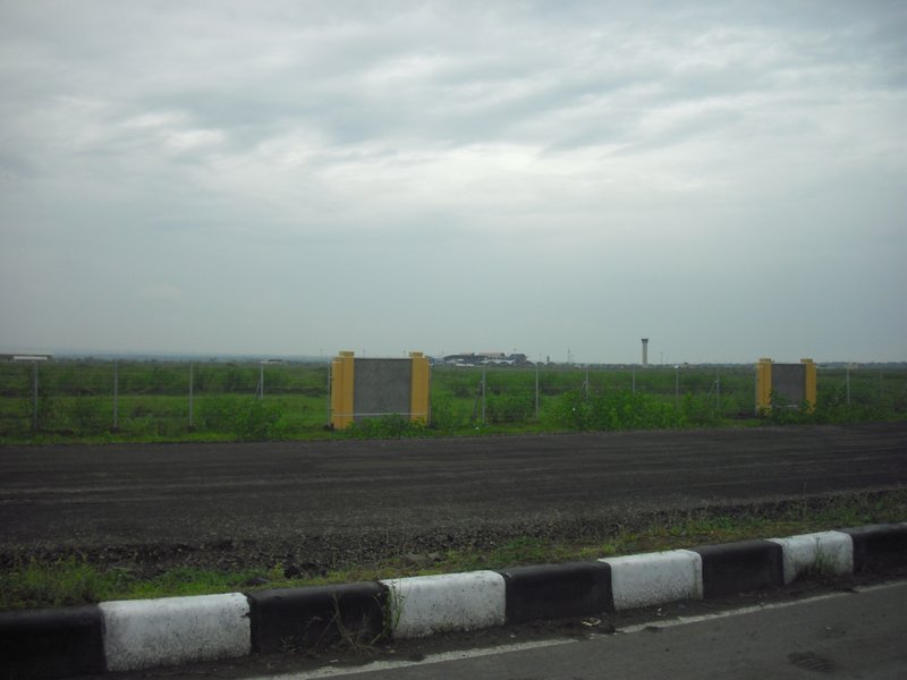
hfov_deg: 49.0
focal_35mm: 38
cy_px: 340
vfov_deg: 37.7
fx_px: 996
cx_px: 454
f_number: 8
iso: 100
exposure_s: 1/250
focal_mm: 6.2
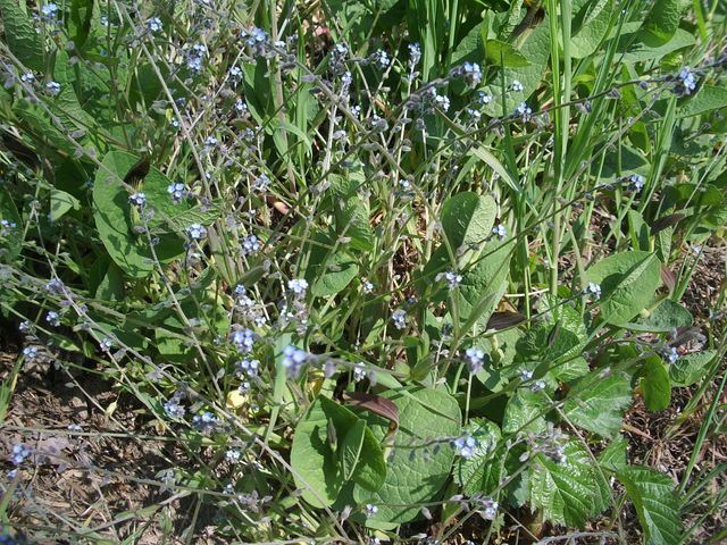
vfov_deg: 40.7
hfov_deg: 52.6
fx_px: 735
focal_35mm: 35
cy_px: 272
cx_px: 364
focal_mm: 5.8
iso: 50
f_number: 4.3
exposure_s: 1/160
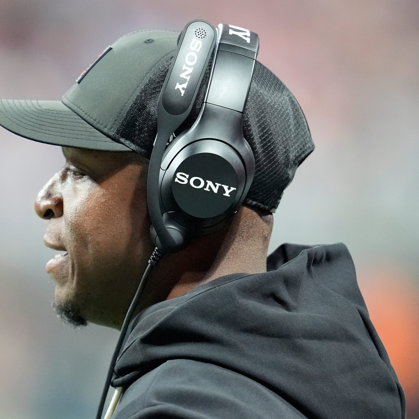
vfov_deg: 2.3
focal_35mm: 765
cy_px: 210
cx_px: 135
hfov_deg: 2.3
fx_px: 10476
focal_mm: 400
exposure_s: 1/2000
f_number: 2.8
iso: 6400
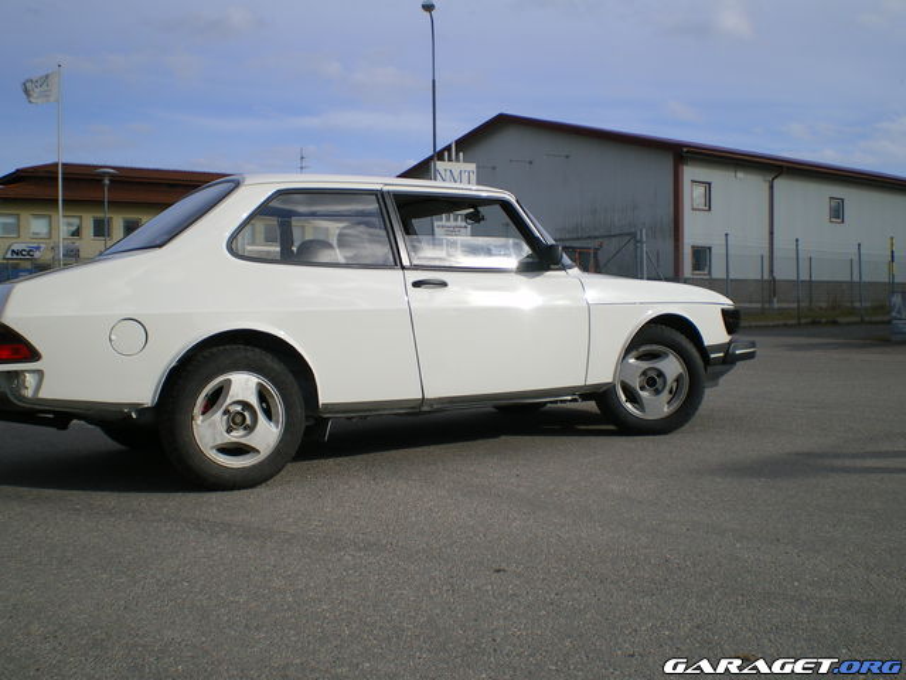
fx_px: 995
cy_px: 340
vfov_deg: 37.7
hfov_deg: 49.0
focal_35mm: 38
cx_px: 453
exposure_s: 1/500
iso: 64
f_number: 4.6
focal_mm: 6.3
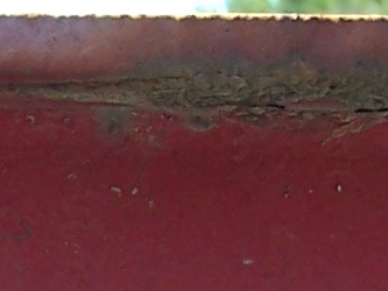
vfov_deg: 4.9
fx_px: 3297
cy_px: 755
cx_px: -163
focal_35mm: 294
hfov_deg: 6.7
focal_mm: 6.3
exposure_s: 1/250
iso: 80
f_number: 2.8
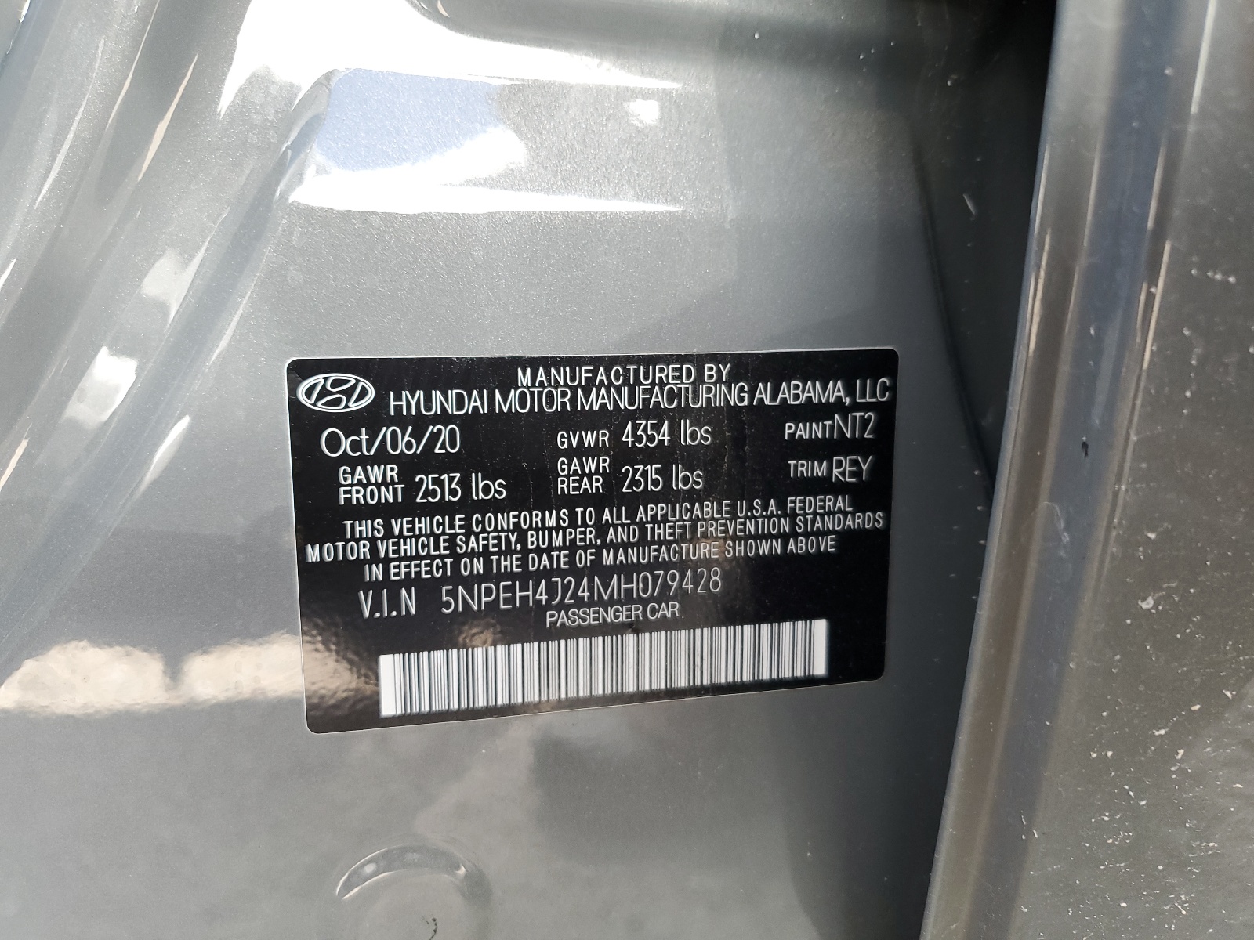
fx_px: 942
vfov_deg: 53.1
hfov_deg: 67.3
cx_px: 627
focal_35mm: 26
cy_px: 470
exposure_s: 1/120
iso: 62
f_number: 1.5
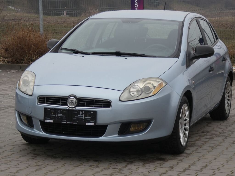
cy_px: 88
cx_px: 118
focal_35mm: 107
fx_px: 726
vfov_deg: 13.8
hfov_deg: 18.4
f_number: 5
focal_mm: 19.2
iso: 80
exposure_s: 1/125
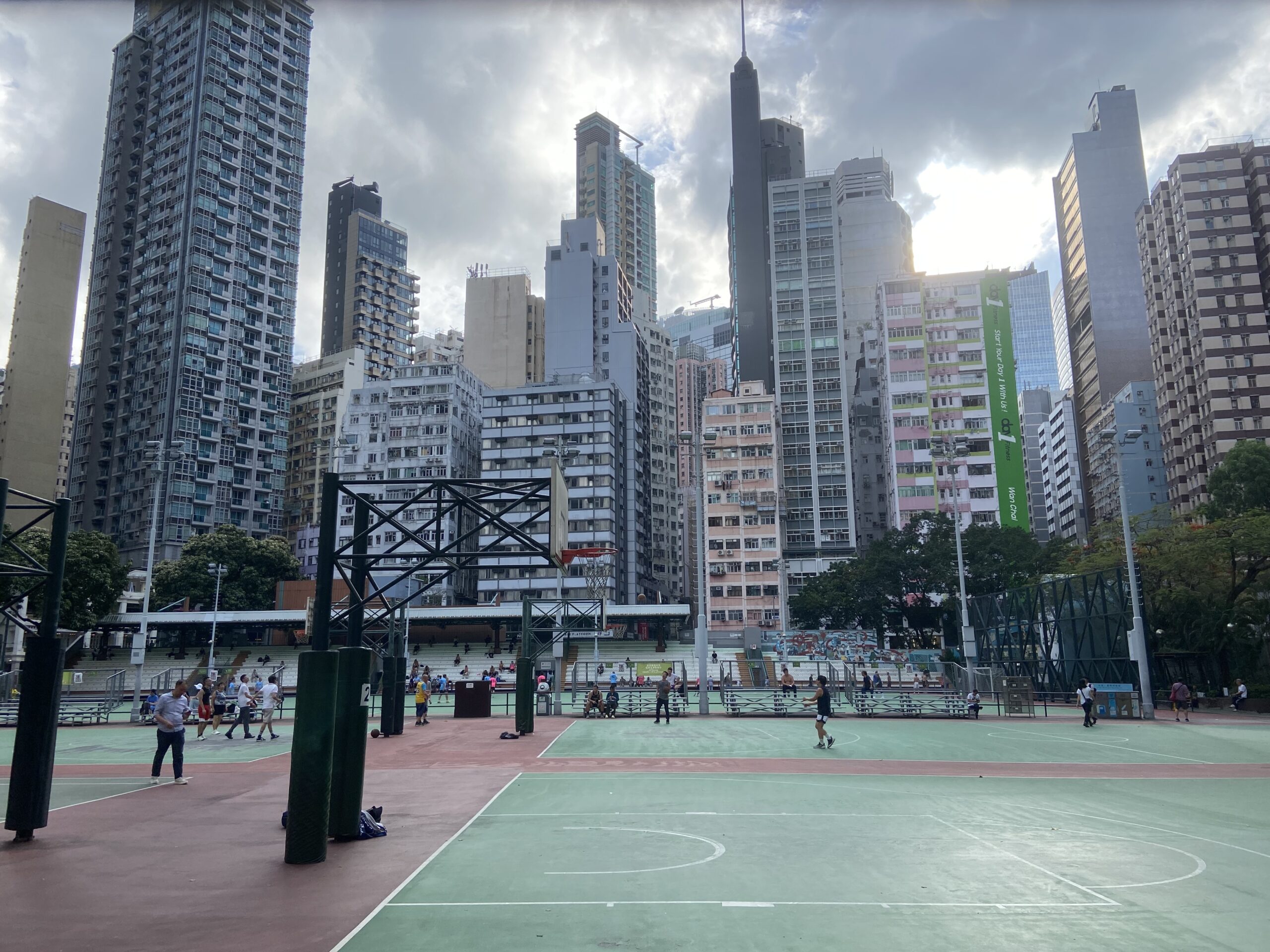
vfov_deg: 53.1
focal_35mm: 26
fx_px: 954
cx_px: 635
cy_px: 476
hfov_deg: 67.3
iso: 32
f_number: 1.8
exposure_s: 1/1927
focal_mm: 4.25
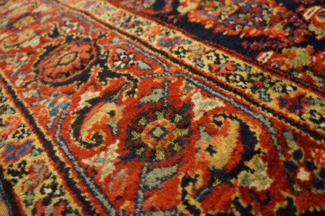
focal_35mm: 27
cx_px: 162
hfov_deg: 67.4
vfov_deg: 47.9
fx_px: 244
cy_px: 108
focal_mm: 18
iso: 1250
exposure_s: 1/60
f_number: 4
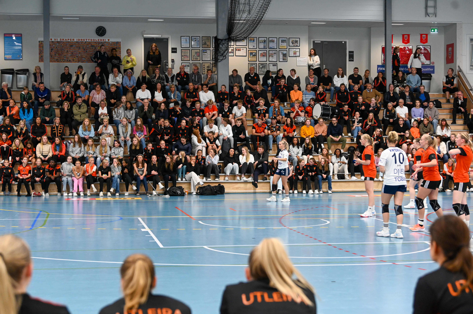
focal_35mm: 70
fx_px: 919
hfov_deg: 28.9
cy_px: 157
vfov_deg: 19.4
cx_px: 236
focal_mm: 70
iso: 4500
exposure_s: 1/800
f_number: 4
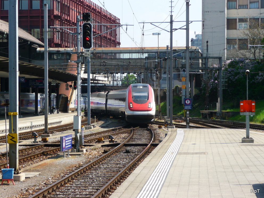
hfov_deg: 17.4
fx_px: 862
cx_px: 133
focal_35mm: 113
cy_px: 99
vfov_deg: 13.1
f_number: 4.7
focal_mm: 19.1
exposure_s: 1/320
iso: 100
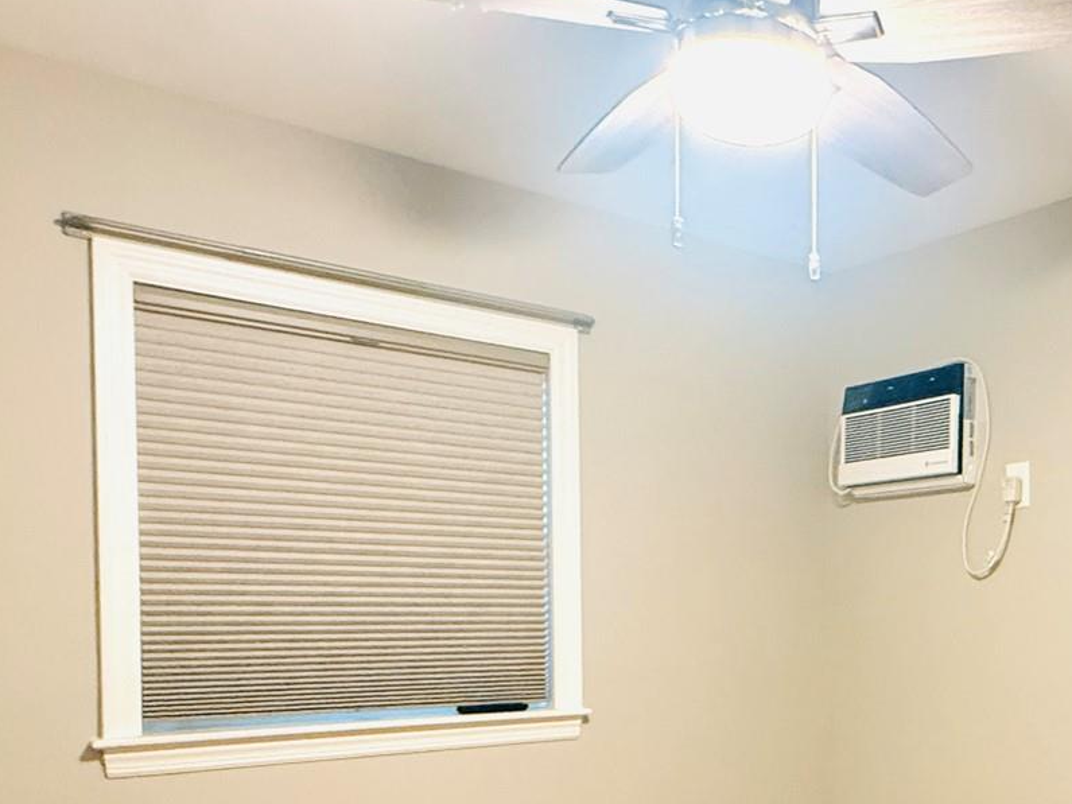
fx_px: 1115
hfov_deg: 47.7
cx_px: 897
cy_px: 655
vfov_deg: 38.1
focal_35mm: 36
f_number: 2.2
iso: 640
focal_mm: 2.22
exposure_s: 1/60
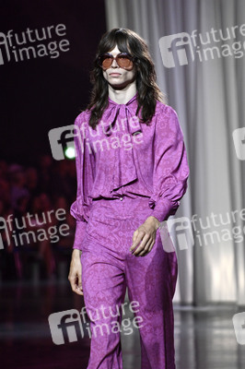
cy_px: 184
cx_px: 122
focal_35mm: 300
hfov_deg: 4.6
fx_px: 3068
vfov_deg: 6.9
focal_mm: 300
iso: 4000
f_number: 7.1
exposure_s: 1/250
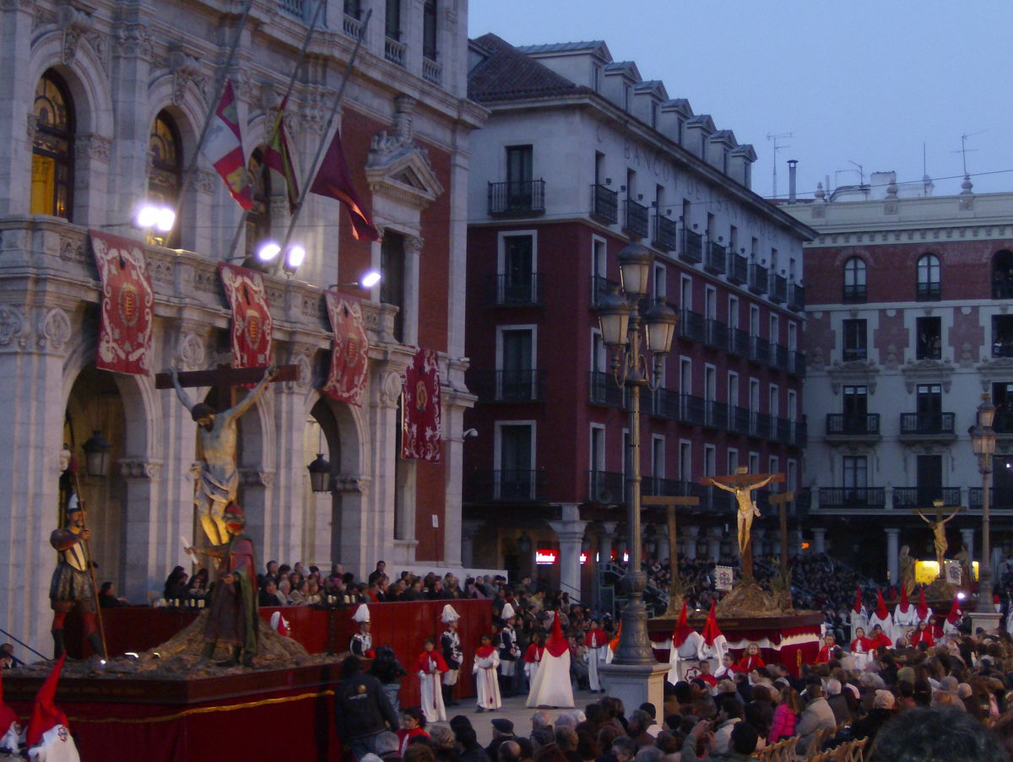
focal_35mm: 70
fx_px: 2051
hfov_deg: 27.7
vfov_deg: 21.1
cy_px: 381
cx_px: 506
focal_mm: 11.6
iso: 200
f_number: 3.7
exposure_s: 1/22.8
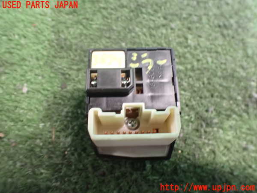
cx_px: 128
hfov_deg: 60.0
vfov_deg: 46.8
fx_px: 223
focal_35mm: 30
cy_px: 96
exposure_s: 1/30
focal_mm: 5.4
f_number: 2.3
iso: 1250
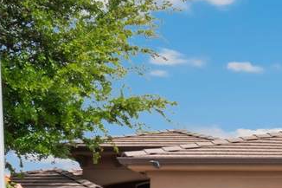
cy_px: 152
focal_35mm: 55
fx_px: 431
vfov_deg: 24.2
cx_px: 325
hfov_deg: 31.3
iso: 100
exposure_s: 1/30
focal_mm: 14
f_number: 14
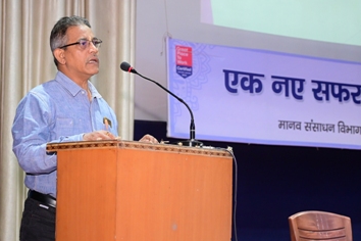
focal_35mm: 72
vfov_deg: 18.9
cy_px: 160
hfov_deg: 28.0
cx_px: 216
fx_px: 722
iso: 4000
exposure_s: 1/160
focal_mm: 51
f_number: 4
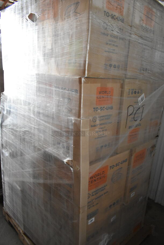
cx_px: 82
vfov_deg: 67.3
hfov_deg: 48.0
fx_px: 184
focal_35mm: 27
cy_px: 122
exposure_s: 1/125
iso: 3600
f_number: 3.5
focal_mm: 18
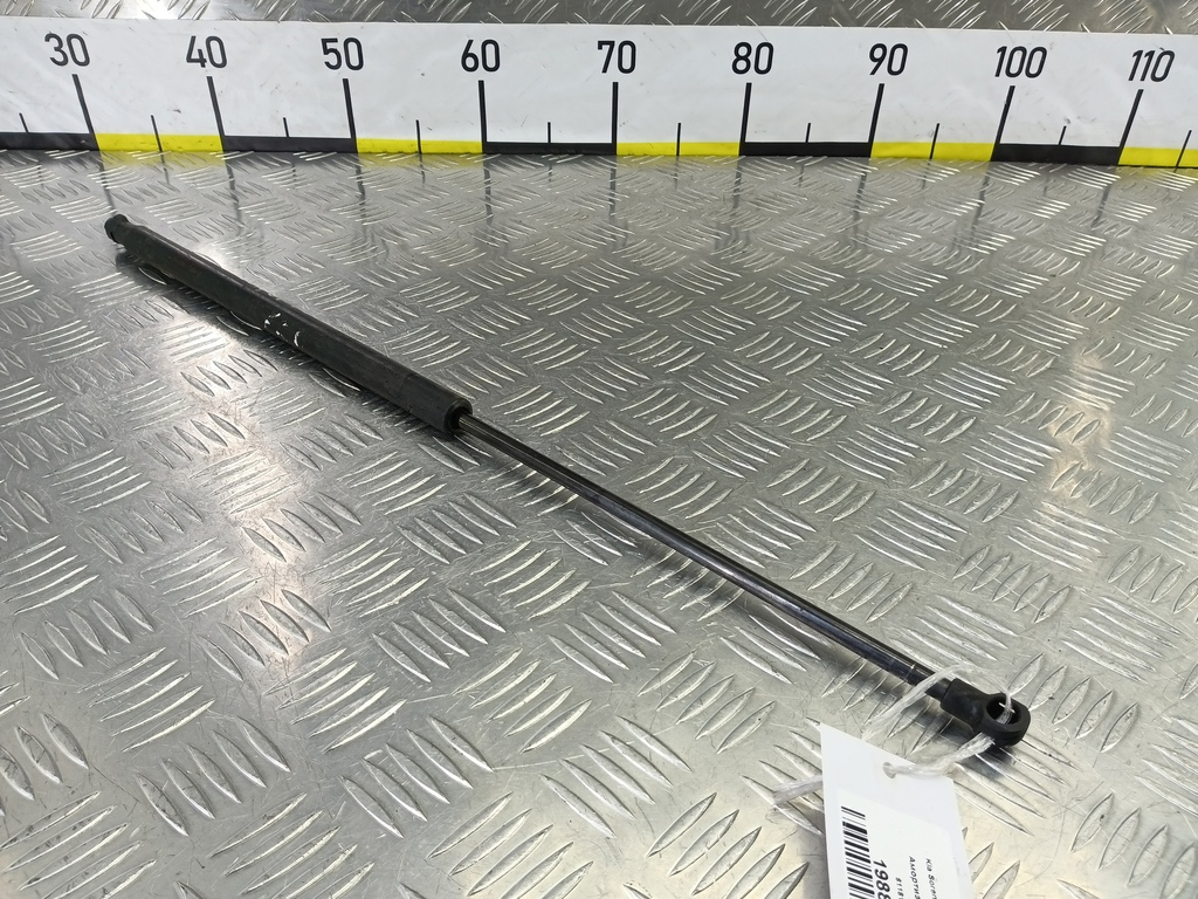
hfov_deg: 73.9
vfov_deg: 58.9
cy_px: 450
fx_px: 796
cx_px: 599
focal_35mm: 23
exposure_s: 1/50
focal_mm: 4.11
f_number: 1.6
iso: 116
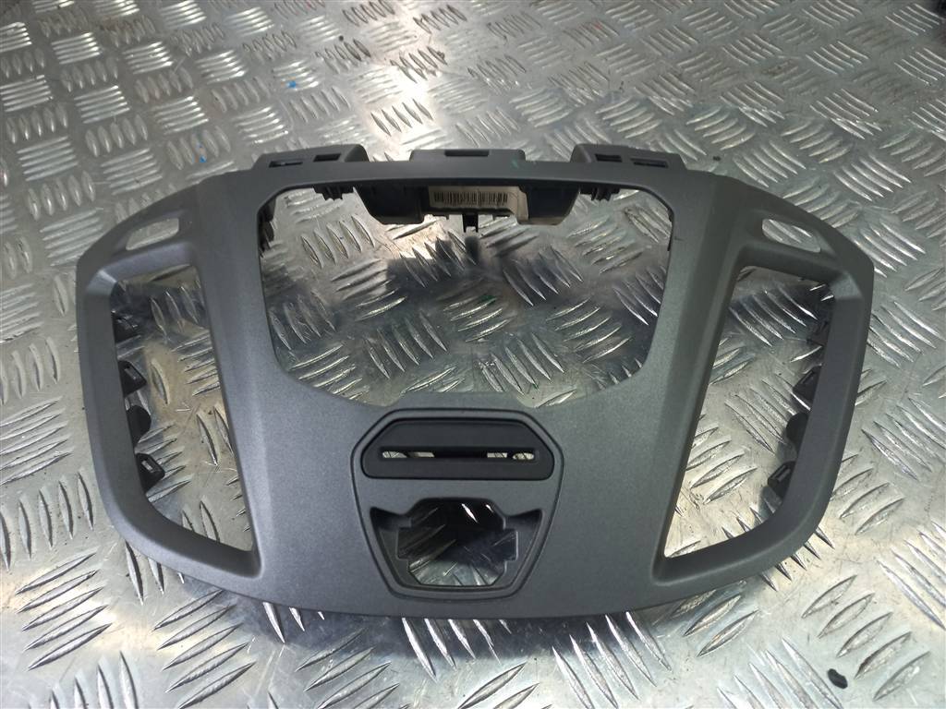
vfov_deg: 54.9
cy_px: 354
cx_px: 473
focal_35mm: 25
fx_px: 683
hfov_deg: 69.4
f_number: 1.8
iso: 64
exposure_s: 1/50
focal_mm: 4.6
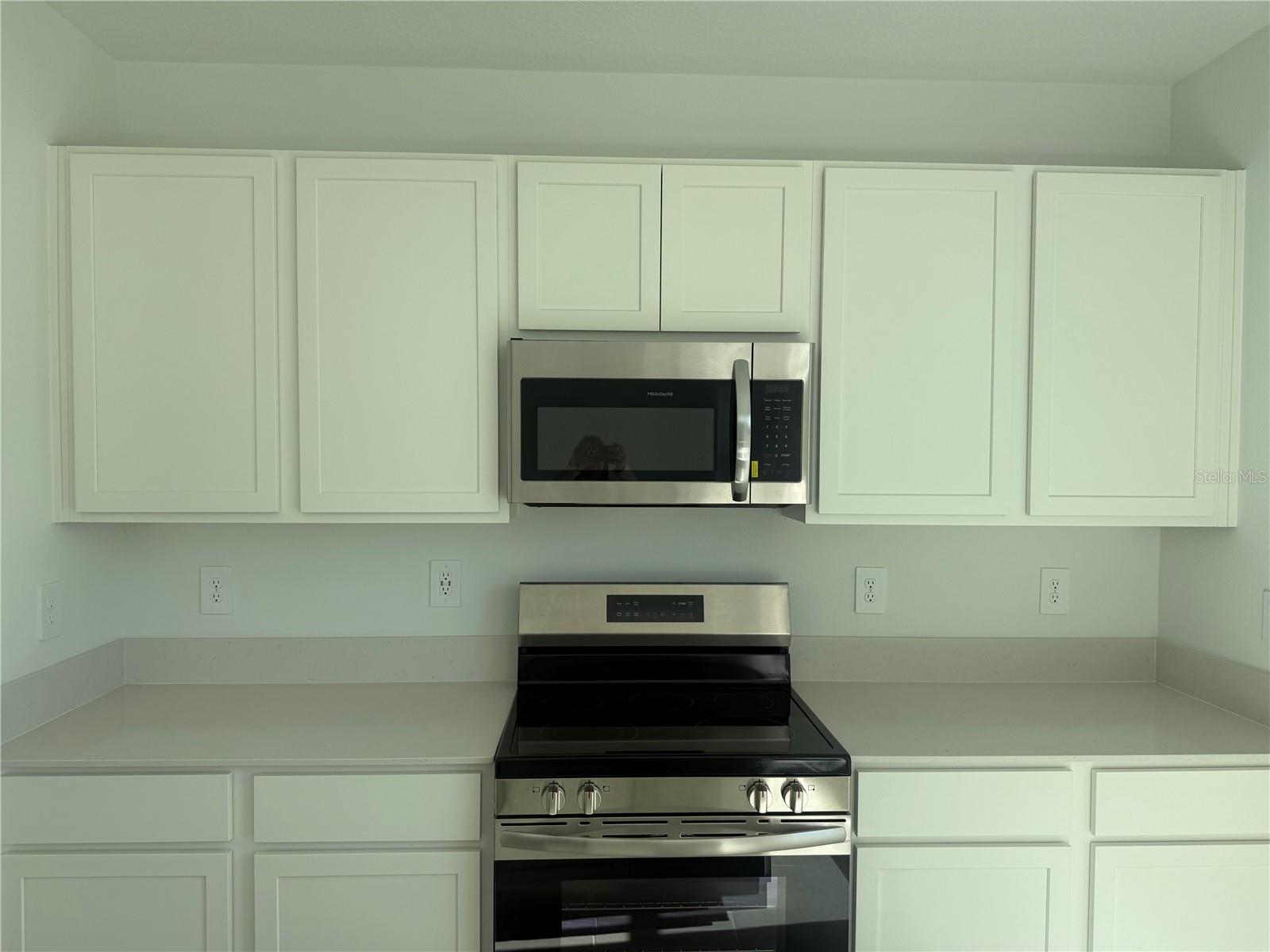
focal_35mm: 24
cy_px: 476
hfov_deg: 71.6
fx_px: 881
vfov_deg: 56.8
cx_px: 635
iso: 80
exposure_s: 1/788
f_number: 1.78
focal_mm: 6.76
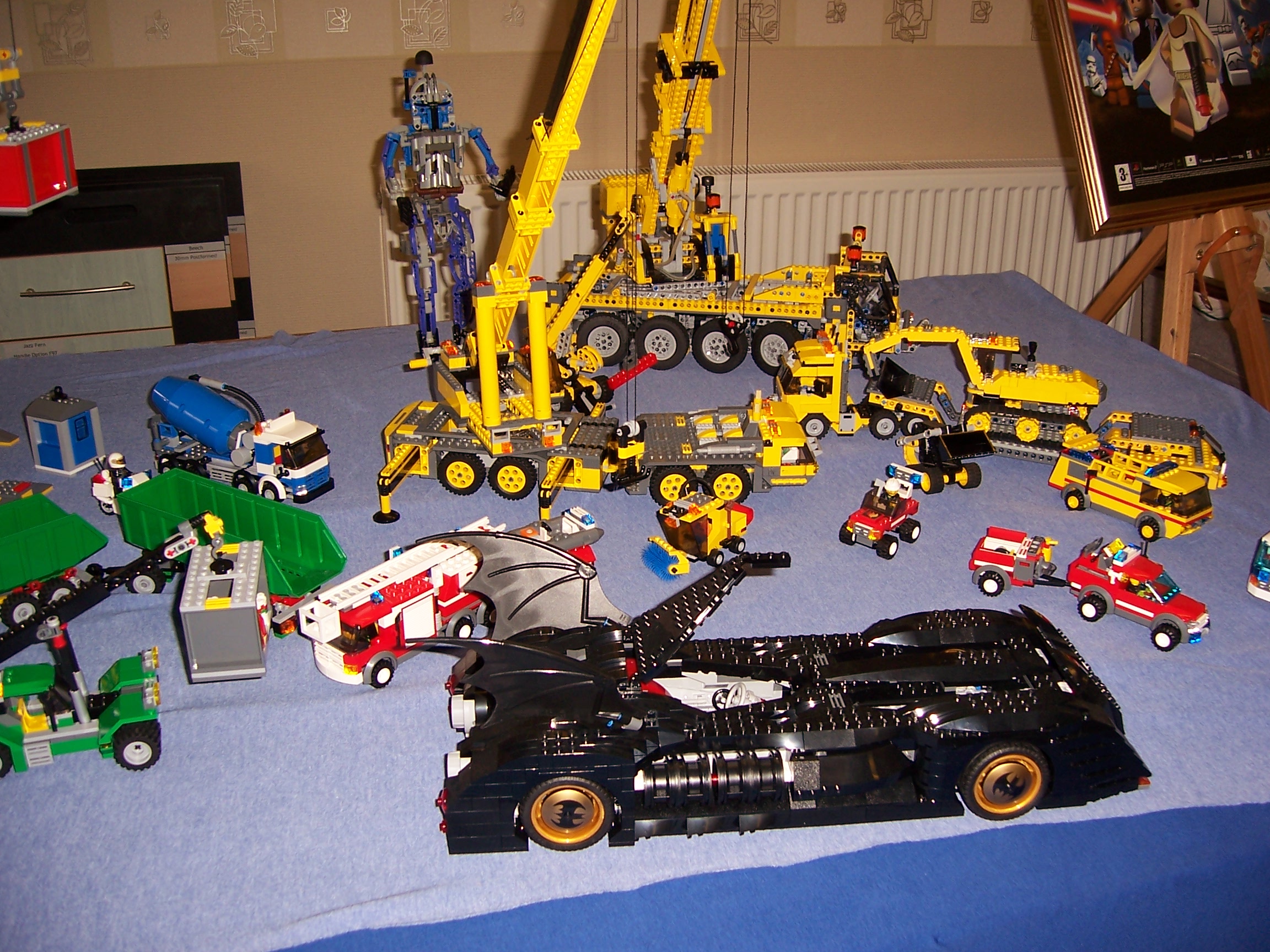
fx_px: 1321
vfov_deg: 39.7
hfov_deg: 51.4
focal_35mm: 36
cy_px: 476
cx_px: 635
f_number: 3
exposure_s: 1/60
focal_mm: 6
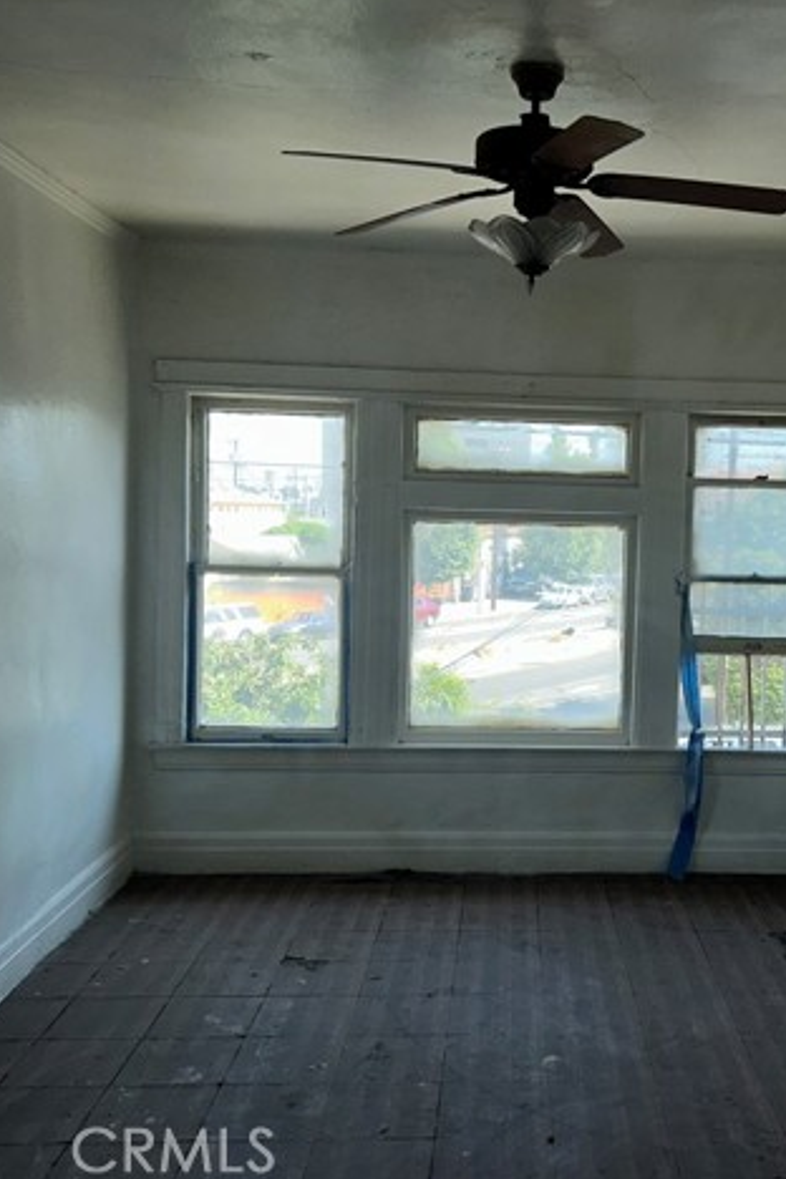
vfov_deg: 51.9
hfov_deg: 35.1
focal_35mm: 37
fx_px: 1212
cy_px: 582
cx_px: 592
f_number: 1.5
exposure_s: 1/639
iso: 32
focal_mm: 5.7
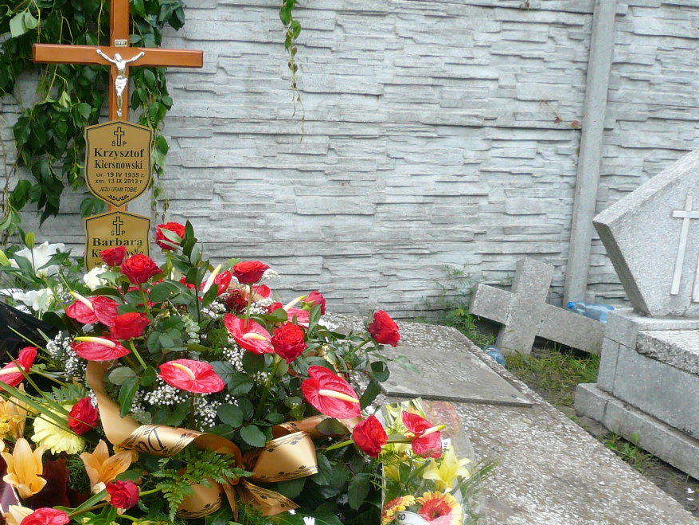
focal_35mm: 51
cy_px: 362
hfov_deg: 37.1
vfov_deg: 28.3
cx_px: 230
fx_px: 1030
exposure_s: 1/320
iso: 100
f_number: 2.8
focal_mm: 4.6
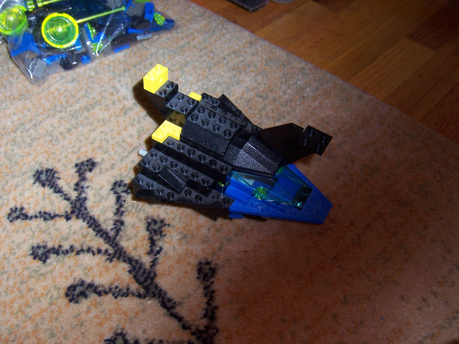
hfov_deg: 51.4
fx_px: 477
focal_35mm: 36
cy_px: 172
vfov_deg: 39.7
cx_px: 230
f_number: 2.8
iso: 80
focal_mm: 6.2
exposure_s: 1/60
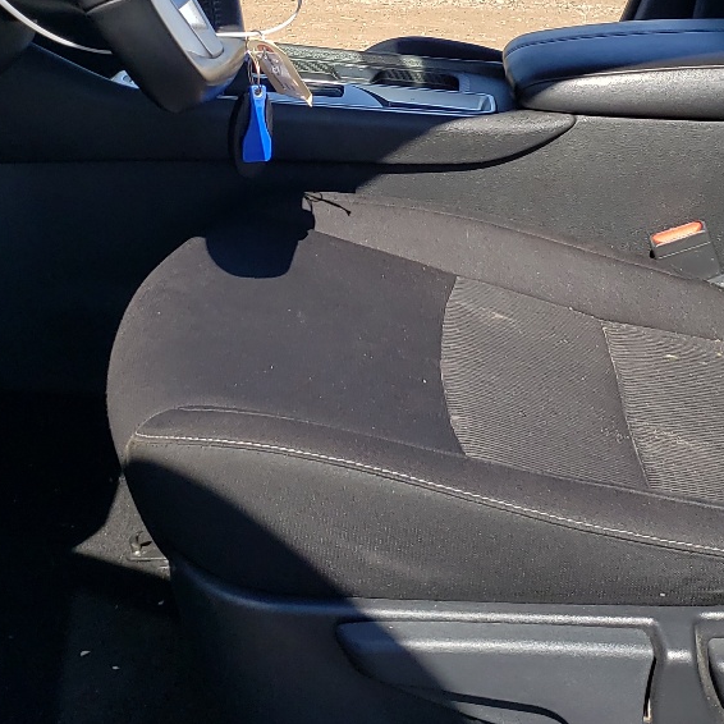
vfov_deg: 25.8
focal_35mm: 65
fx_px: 1538
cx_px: 370
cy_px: 105
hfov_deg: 26.5
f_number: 1.5
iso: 50
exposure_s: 1/1667
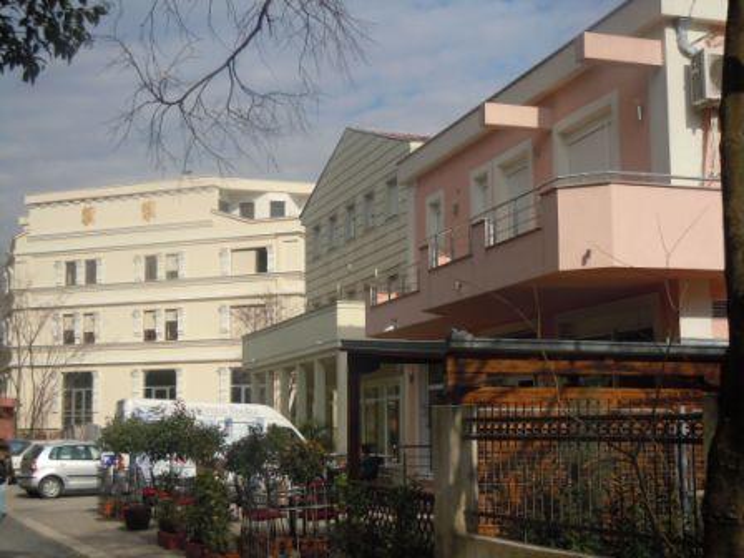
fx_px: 1118
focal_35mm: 52
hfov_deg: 36.8
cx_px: 372
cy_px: 279
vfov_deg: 28.0
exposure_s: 1/320
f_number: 7.8
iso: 100
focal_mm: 9.3
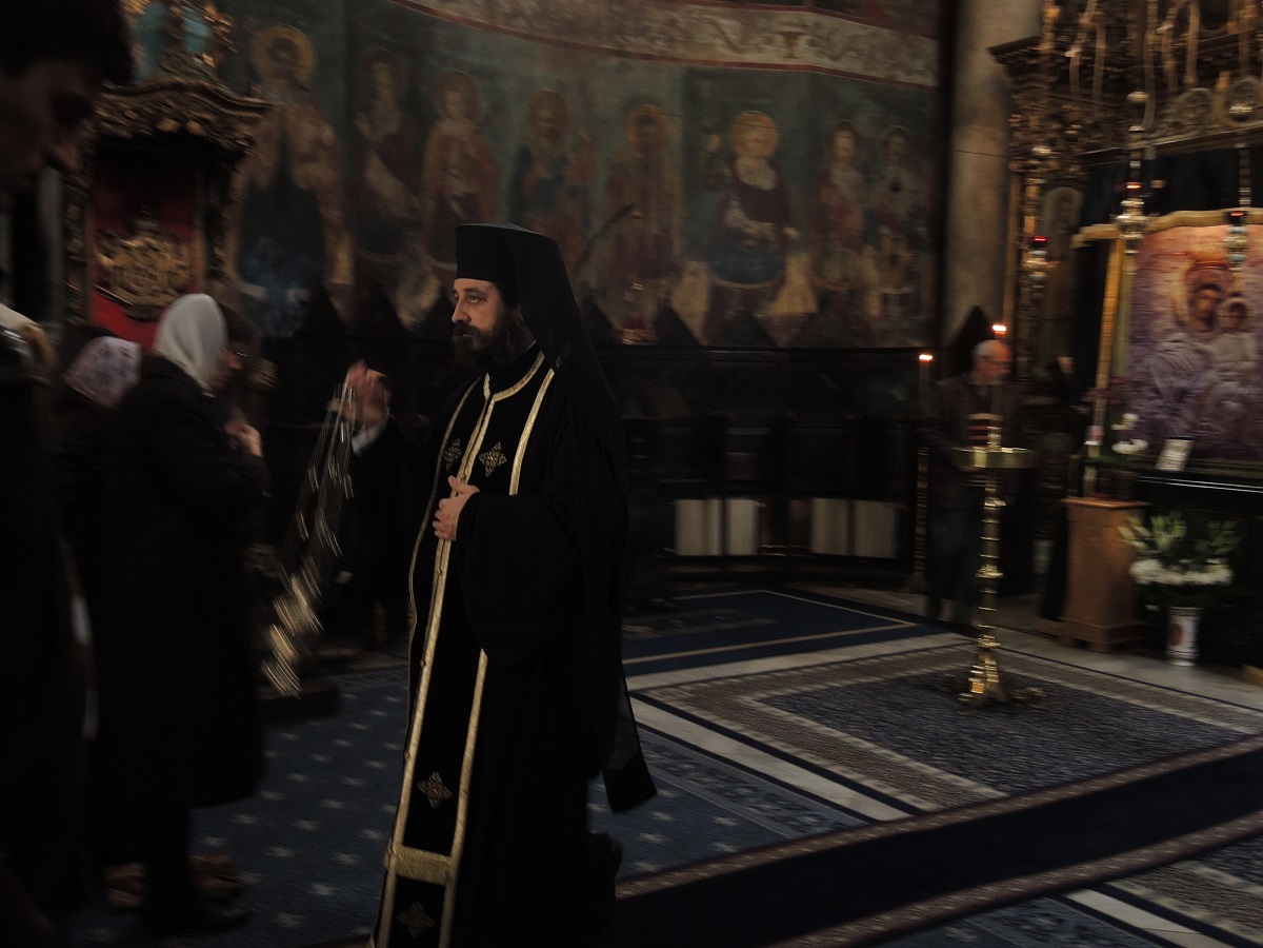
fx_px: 1204
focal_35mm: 33
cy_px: 474
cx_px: 632
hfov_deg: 55.4
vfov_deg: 42.9
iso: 400
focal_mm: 7
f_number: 2
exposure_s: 1/30
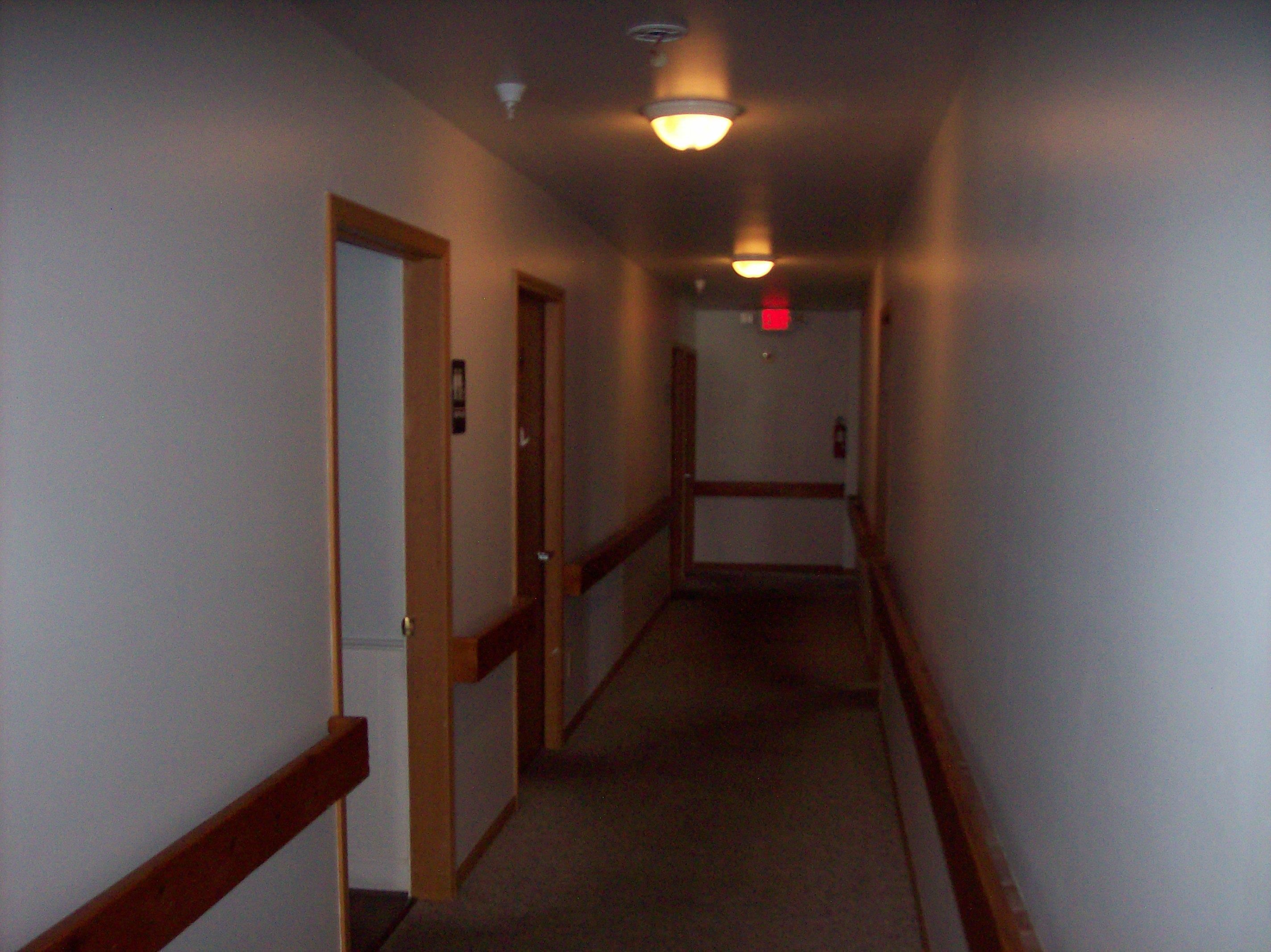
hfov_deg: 51.4
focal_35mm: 36
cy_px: 476
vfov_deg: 39.6
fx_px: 1321
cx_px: 636
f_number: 2.7
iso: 140
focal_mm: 6
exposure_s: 1/64
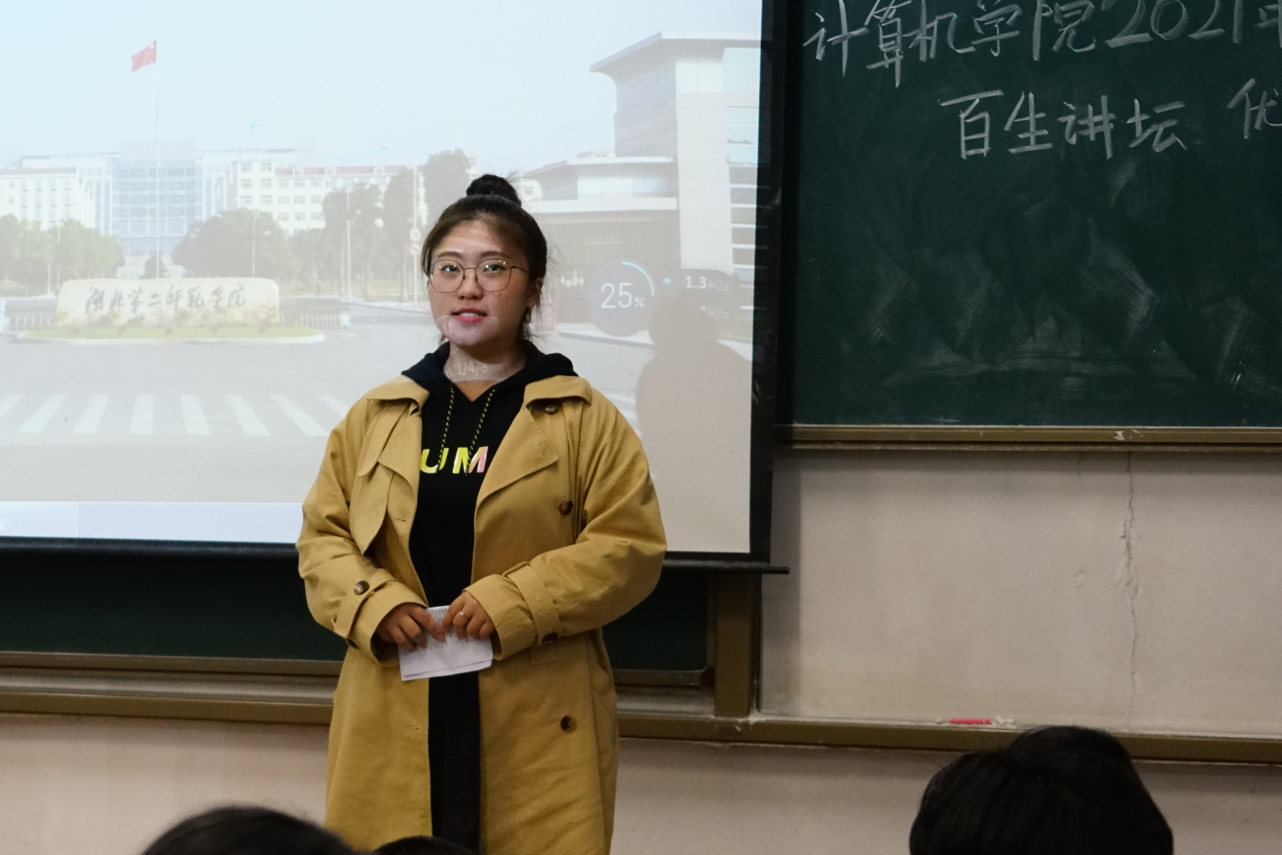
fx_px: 3205
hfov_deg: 22.2
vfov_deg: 15.1
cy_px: 700
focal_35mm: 90
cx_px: 166
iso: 6400
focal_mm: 48
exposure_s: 1/200
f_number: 4.5
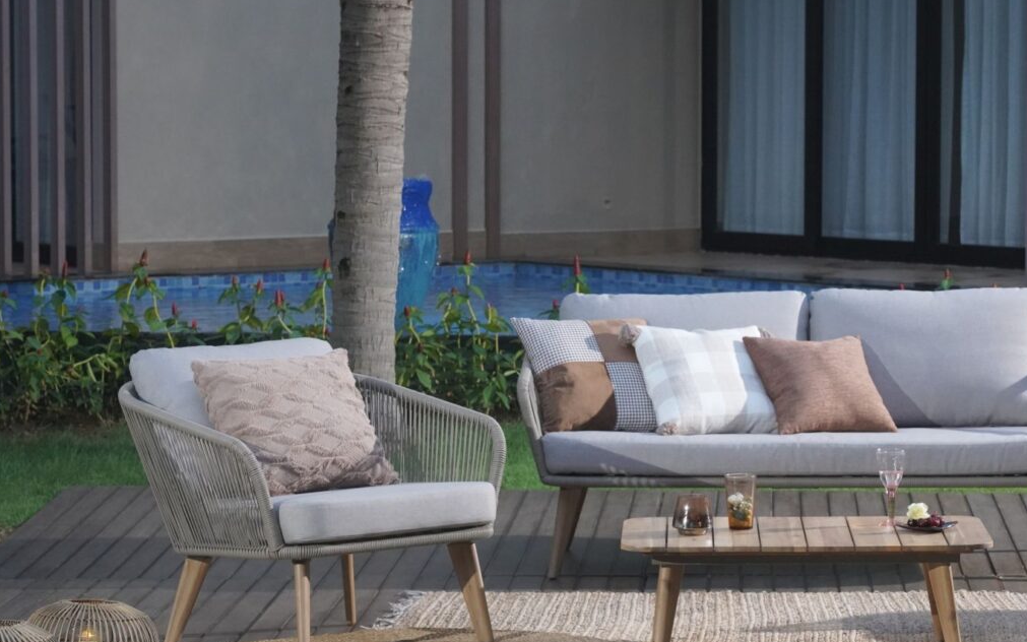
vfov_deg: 10.3
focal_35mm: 127
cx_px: 606
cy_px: 381
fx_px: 3555
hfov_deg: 16.4
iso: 8000
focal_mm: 105
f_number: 10
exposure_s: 1/50
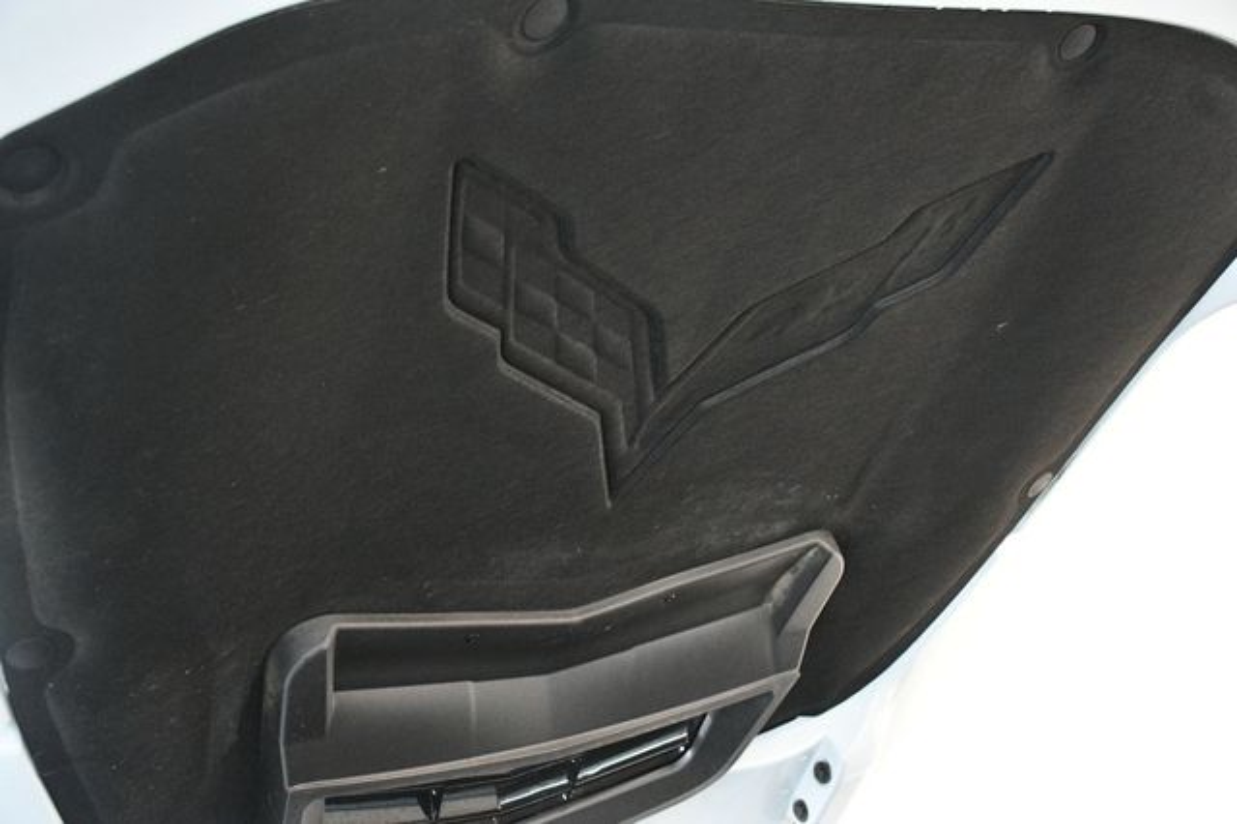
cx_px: 618
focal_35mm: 51
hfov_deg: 38.9
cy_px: 412
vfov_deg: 26.5
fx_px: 1751
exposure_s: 1/60
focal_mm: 34
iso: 4000
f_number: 4.2
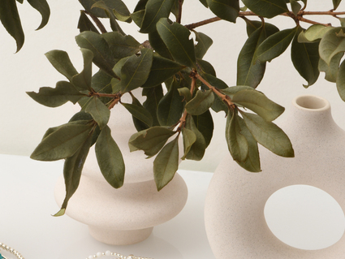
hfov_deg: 10.4
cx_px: 91
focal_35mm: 190
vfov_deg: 7.8
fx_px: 1894
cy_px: 213
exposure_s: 1/160
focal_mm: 105
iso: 400
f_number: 22
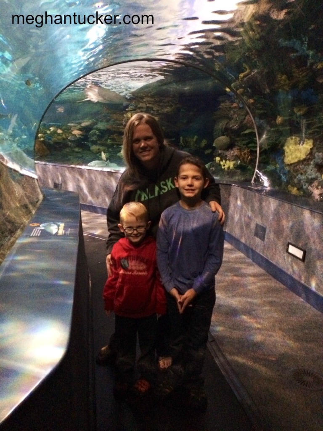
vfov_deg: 60.0
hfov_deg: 46.8
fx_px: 373
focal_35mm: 30
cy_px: 216
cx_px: 162
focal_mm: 4.12
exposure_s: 1/15
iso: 640
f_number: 2.2
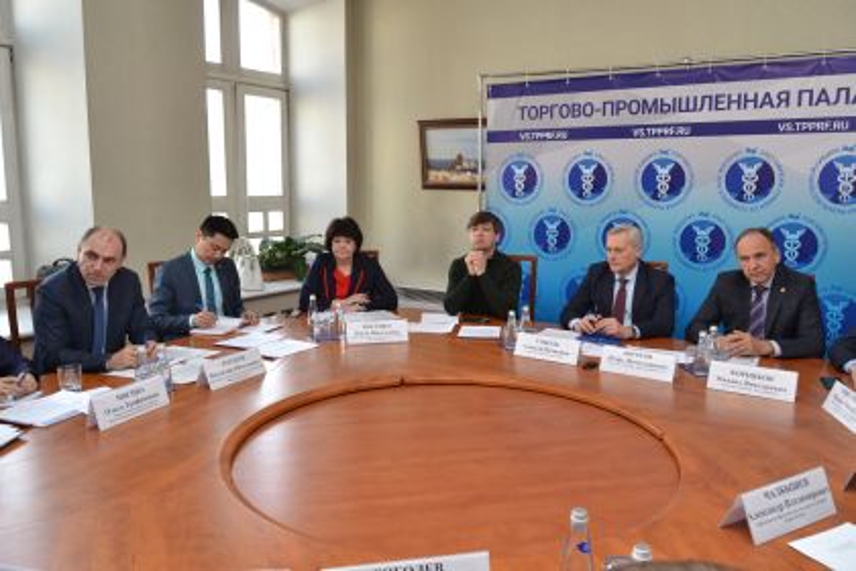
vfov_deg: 47.9
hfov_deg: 67.4
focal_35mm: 27
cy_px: 286
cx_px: 428
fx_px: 642
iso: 400
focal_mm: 18
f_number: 5.6
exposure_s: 1/80
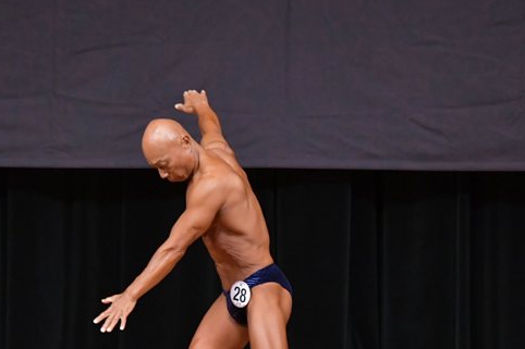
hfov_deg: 4.8
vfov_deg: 3.2
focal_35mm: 434
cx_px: 273
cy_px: 248
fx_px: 6327
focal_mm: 180
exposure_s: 1/400
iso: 5000
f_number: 5.6
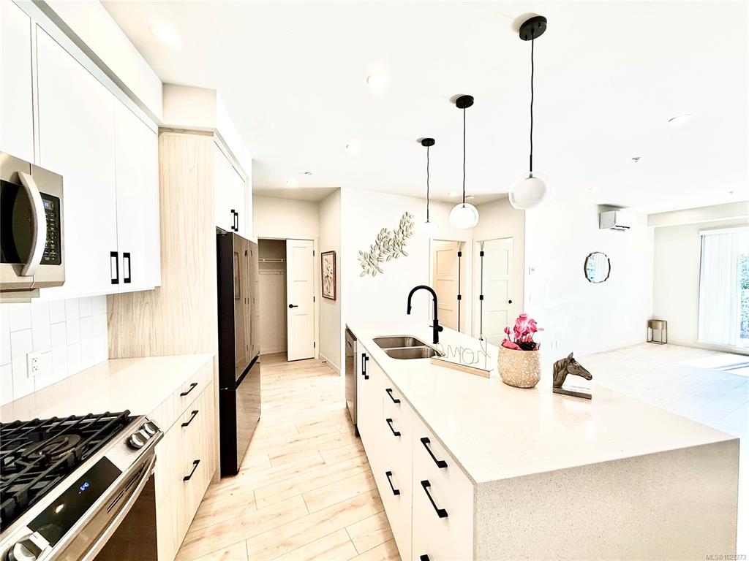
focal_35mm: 14
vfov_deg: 85.7
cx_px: 374
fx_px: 303
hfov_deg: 102.1
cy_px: 280
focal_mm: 2.22
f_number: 2.2
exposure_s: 1/120
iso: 125
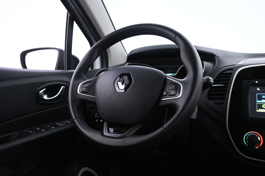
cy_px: 88
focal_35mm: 32
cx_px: 132
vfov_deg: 41.7
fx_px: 232
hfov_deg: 59.5
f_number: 4
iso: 3200
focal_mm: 21
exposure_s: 1/40
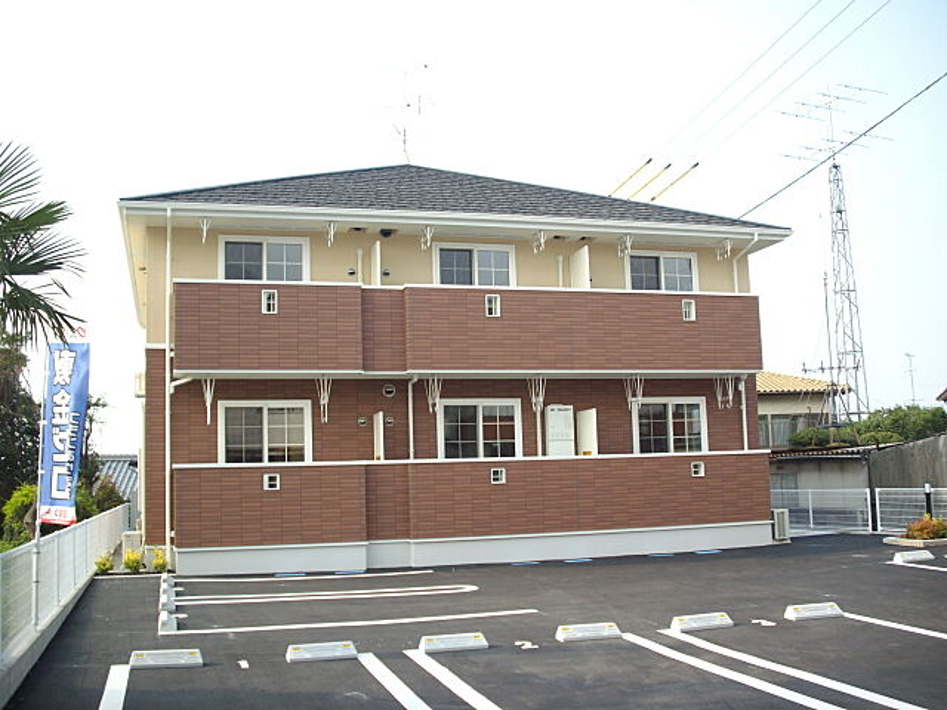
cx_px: 474
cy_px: 355
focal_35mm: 37
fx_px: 1012
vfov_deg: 38.7
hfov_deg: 50.1
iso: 80
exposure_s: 1/80
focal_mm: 6.2
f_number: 5.6
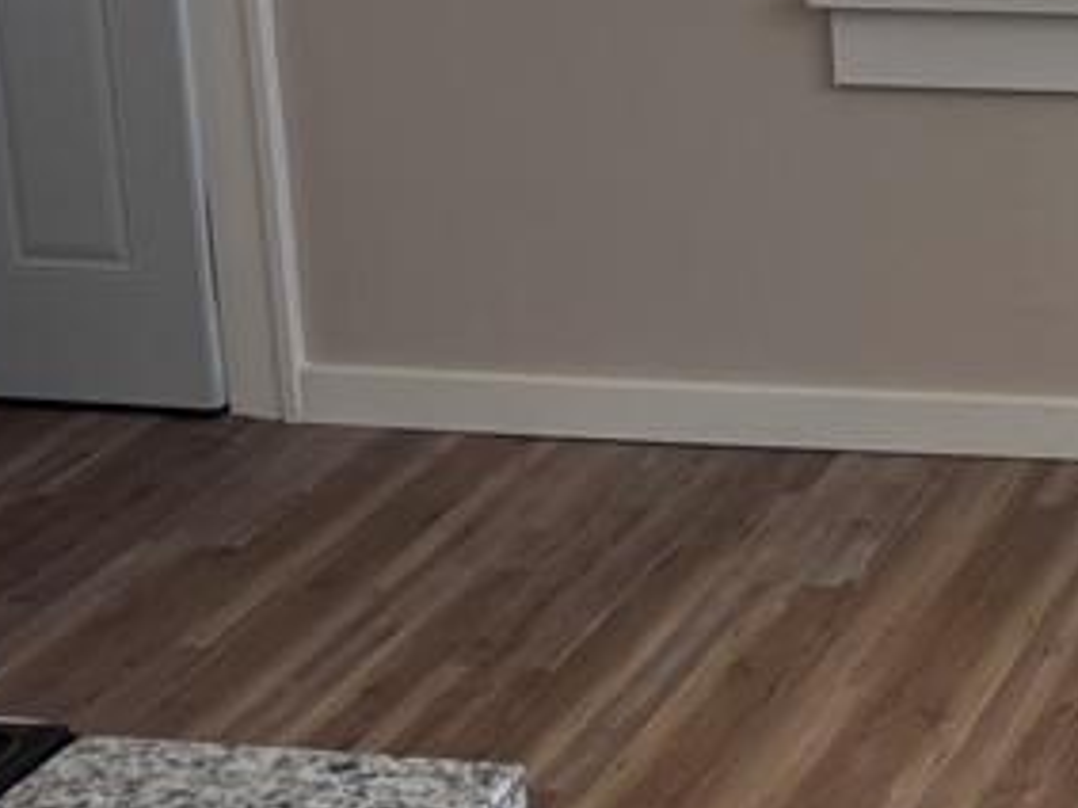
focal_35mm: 94
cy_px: 57
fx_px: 2926
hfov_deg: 19.3
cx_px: 1409
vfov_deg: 15.5
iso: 64
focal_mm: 5.96
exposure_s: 1/131
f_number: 1.6
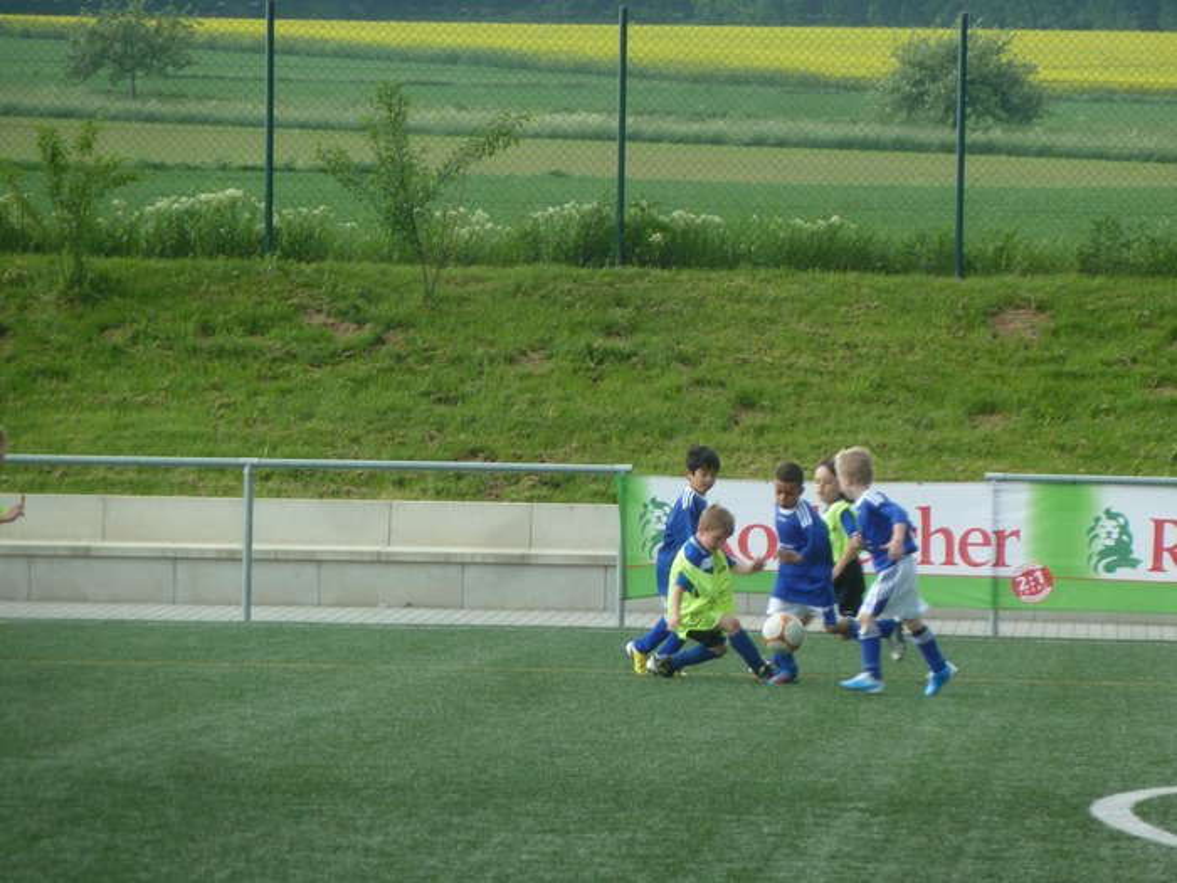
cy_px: 442
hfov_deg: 6.6
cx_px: 588
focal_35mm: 300
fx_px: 10200
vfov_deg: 5.0
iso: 160
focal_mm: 49.2
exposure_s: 1/125
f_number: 4.9
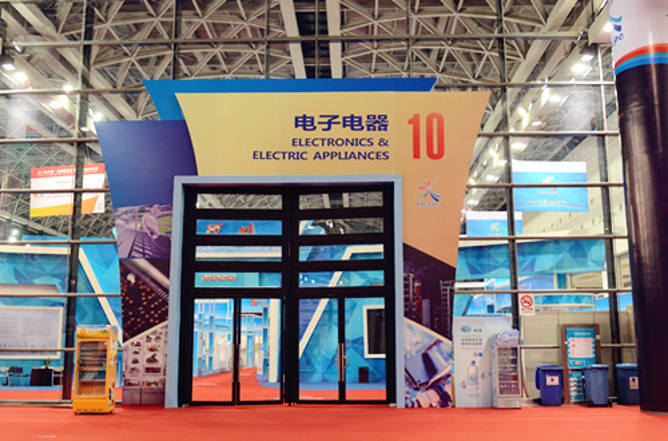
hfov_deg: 53.3
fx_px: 666
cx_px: 334
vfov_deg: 36.6
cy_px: 220
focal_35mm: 36
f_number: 3.5
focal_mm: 24
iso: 1600
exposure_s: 1/80
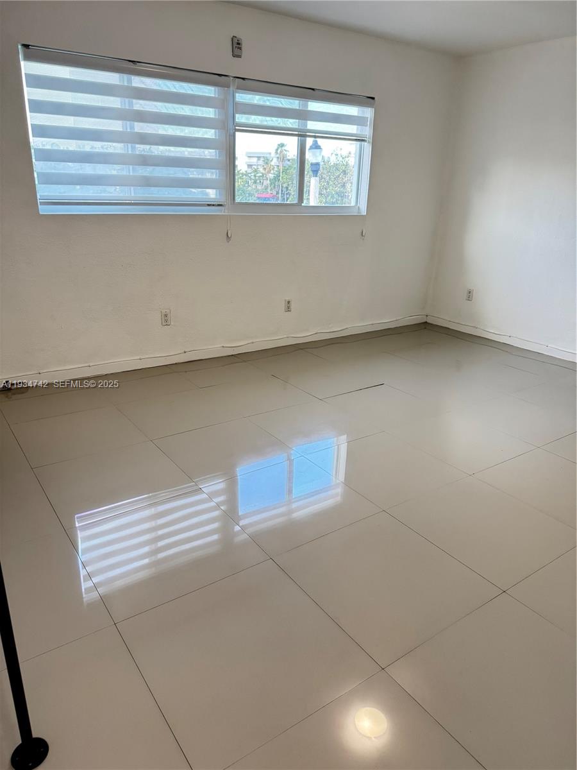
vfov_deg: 71.6
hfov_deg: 56.8
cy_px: 385
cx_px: 288
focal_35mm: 24
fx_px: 533
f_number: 1.78
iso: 500
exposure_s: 1/60
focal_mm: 6.76
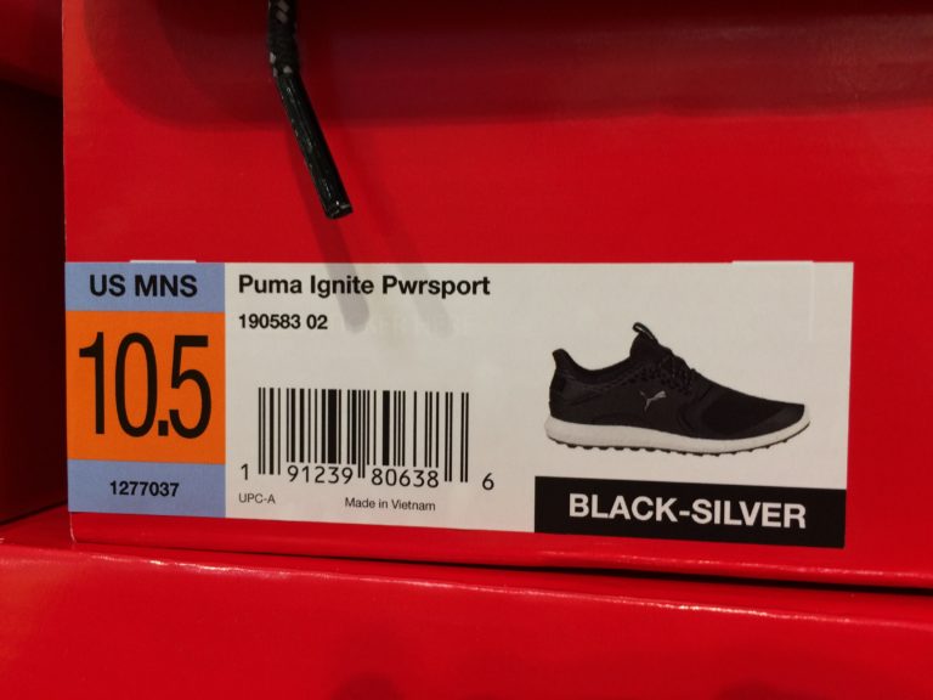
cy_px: 350
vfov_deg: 48.2
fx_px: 782
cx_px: 466
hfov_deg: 61.7
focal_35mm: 29
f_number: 2.2
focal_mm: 4.15
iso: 80
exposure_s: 1/30
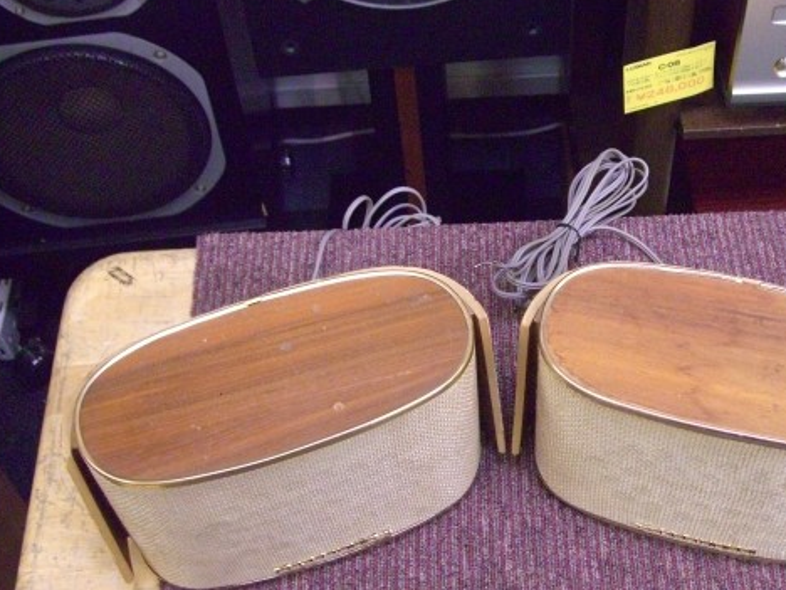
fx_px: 1181
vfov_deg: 28.0
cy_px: 296
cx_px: 516
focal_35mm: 52
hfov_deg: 36.5
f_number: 2.8
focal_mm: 7.9
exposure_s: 1/100
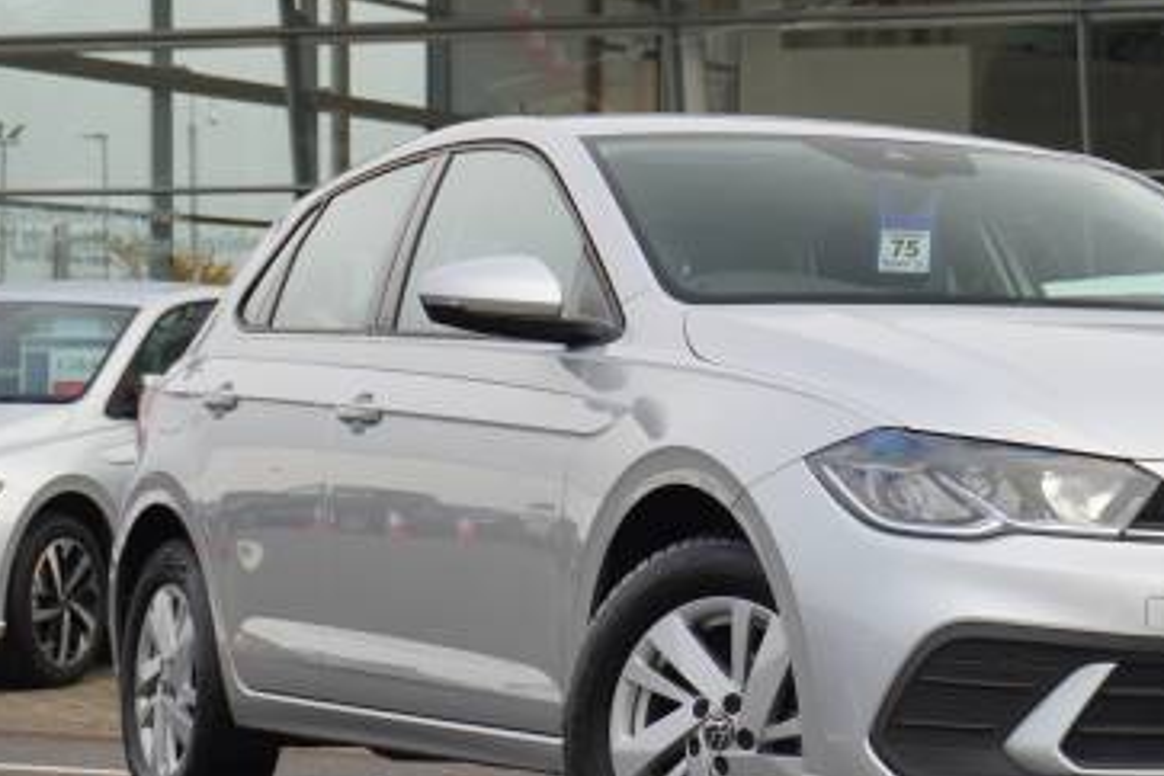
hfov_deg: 18.2
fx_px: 3589
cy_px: 385
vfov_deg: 12.3
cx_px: 956
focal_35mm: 111
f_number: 5.6
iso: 125
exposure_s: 1/160
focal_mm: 42
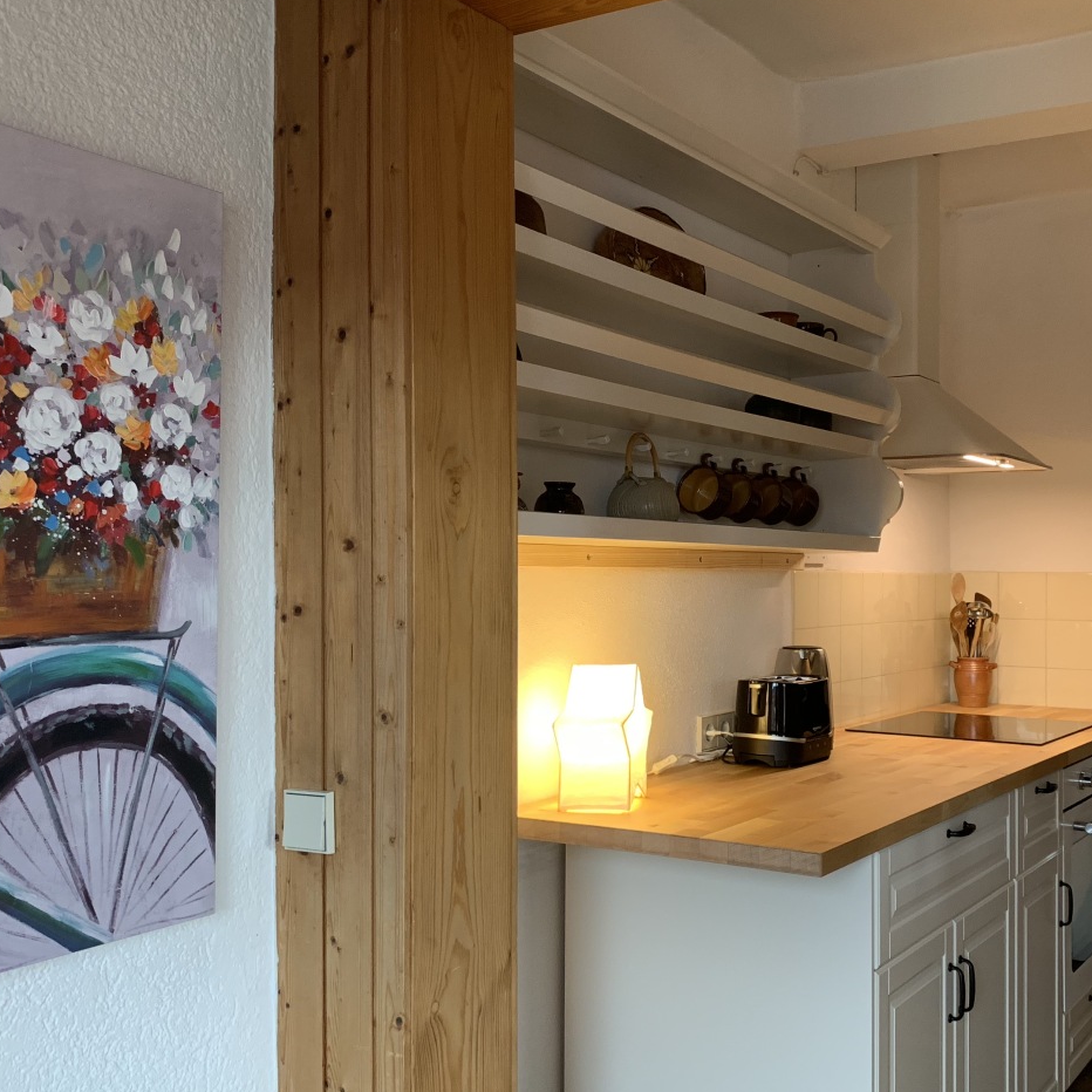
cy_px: 567
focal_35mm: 37
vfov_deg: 44.9
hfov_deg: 44.6
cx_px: 676
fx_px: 1321
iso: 160
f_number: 1.8
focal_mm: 4.25
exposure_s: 1/60
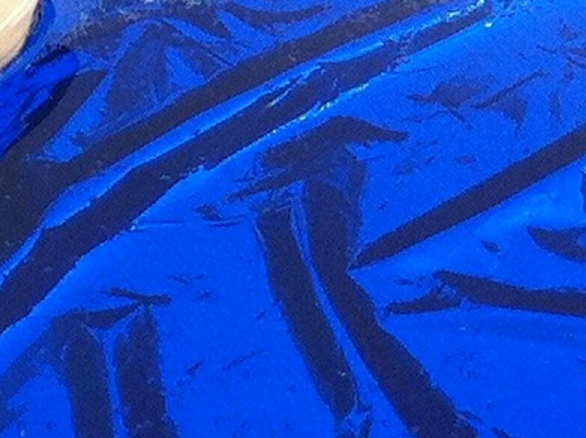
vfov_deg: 6.3
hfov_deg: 8.5
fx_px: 3921
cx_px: 88
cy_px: -194
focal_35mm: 232
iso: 80
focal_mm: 3.85
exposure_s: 1/495
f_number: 2.8
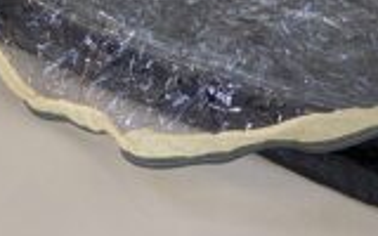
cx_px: 333
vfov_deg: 9.2
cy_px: -329
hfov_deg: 16.2
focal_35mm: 127
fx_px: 1308
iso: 401
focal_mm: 6.9
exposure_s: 1/23.8
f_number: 1.68
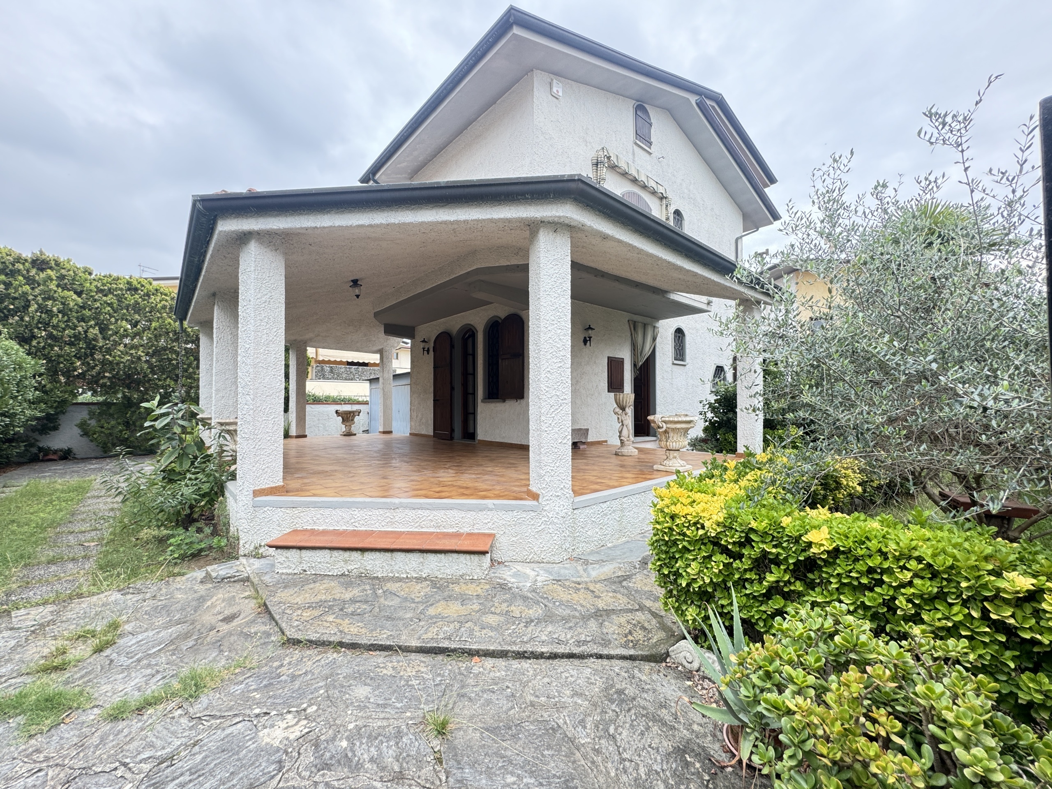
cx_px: 526
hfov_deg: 102.1
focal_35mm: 14
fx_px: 425
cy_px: 394
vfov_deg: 85.7
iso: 40
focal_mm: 2.22
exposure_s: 1/120
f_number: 2.2
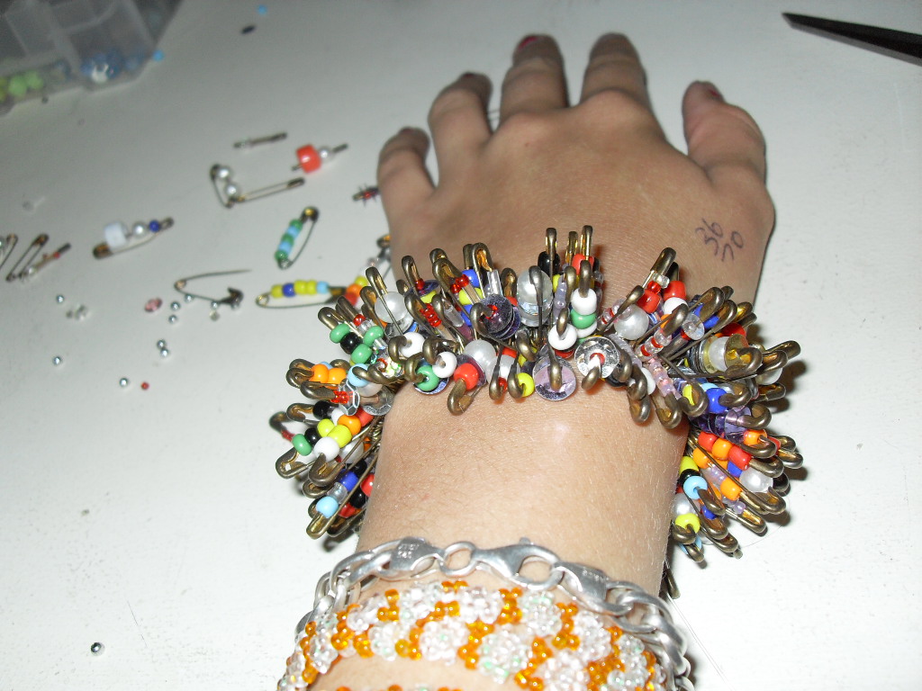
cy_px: 346
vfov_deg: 38.7
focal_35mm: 37
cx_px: 461
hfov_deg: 50.1
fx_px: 985
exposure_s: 1/45
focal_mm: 6.3
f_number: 2.8
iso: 100
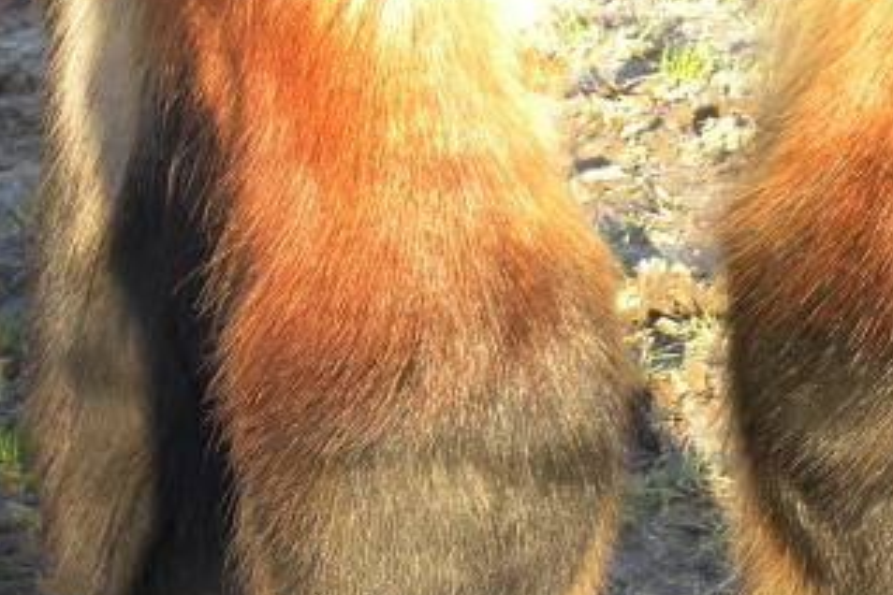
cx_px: 578
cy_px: 766
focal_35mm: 270
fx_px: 6697
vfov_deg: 5.1
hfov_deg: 7.6
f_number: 4.5
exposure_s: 1/74.8
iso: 110
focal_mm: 23
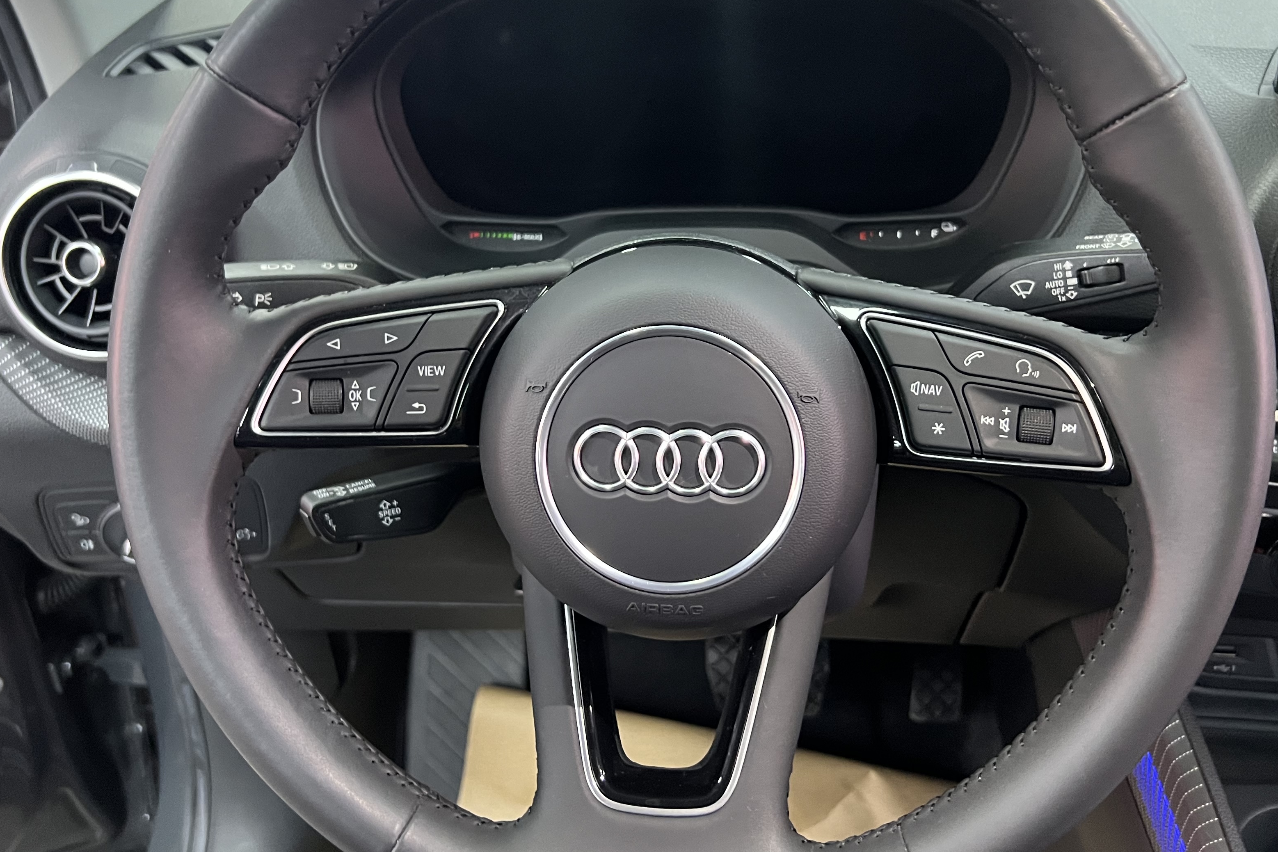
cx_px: 652
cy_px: 374
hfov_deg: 54.4
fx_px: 1242
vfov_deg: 37.8
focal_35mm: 35
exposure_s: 1/33
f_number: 1.5
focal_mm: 5.7
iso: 500
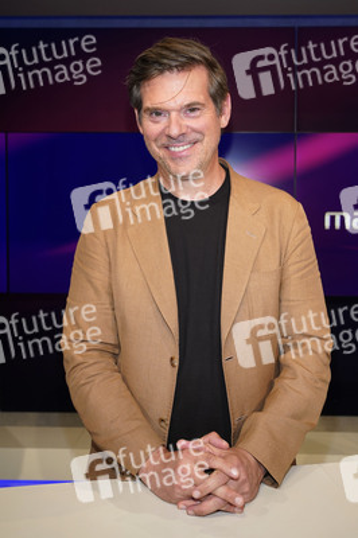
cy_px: 269
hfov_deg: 37.8
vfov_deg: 54.5
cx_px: 179
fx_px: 523
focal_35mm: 35
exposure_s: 1/160
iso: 2000
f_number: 5.6
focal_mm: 35
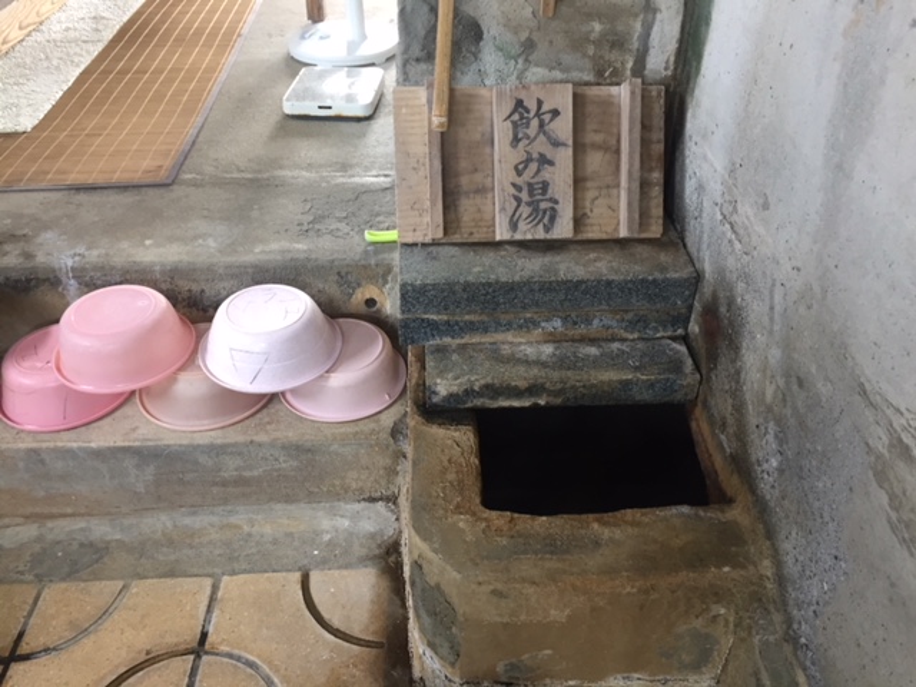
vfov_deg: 48.2
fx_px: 767
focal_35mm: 29
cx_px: 458
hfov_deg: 61.7
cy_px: 344
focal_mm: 4.15
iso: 80
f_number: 2.2
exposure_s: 1/30
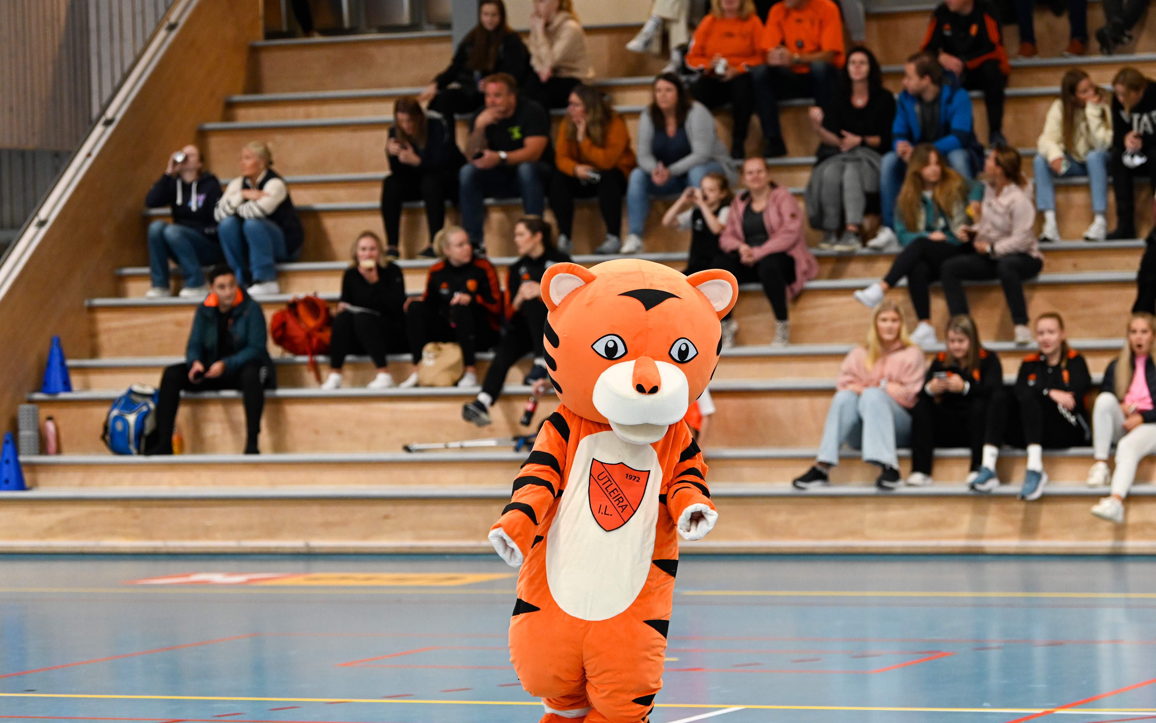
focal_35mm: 143
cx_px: 596
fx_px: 4505
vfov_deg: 9.2
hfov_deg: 14.6
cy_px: 373
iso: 3600
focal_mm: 120
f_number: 3.5
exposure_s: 1/500
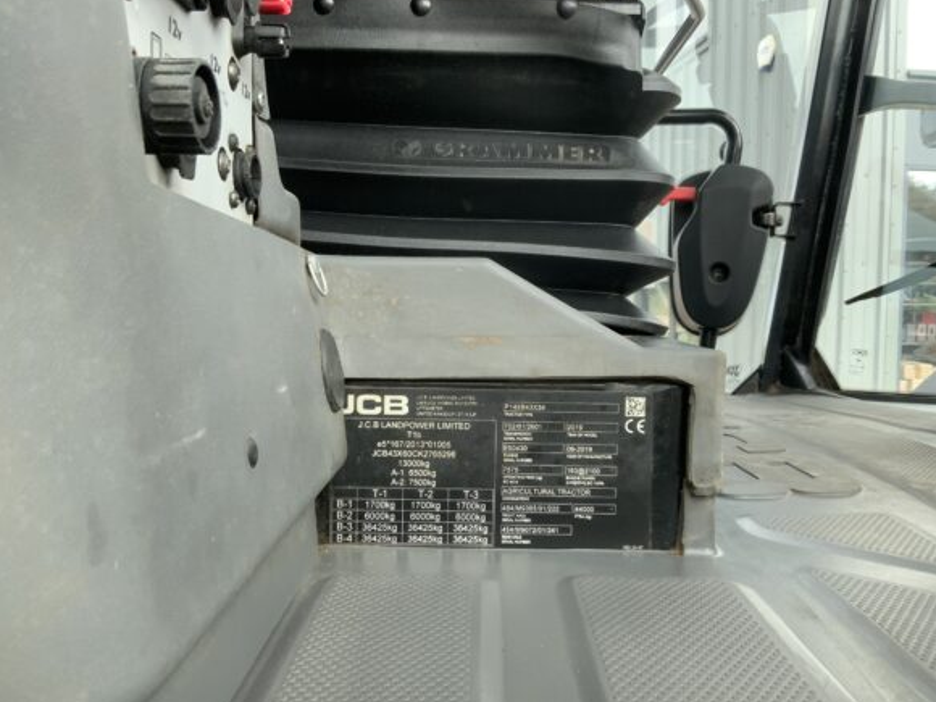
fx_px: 865
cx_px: 502
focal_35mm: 32
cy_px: 376
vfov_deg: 44.1
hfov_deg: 56.8
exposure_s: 1/122
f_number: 1.8
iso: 32
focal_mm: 3
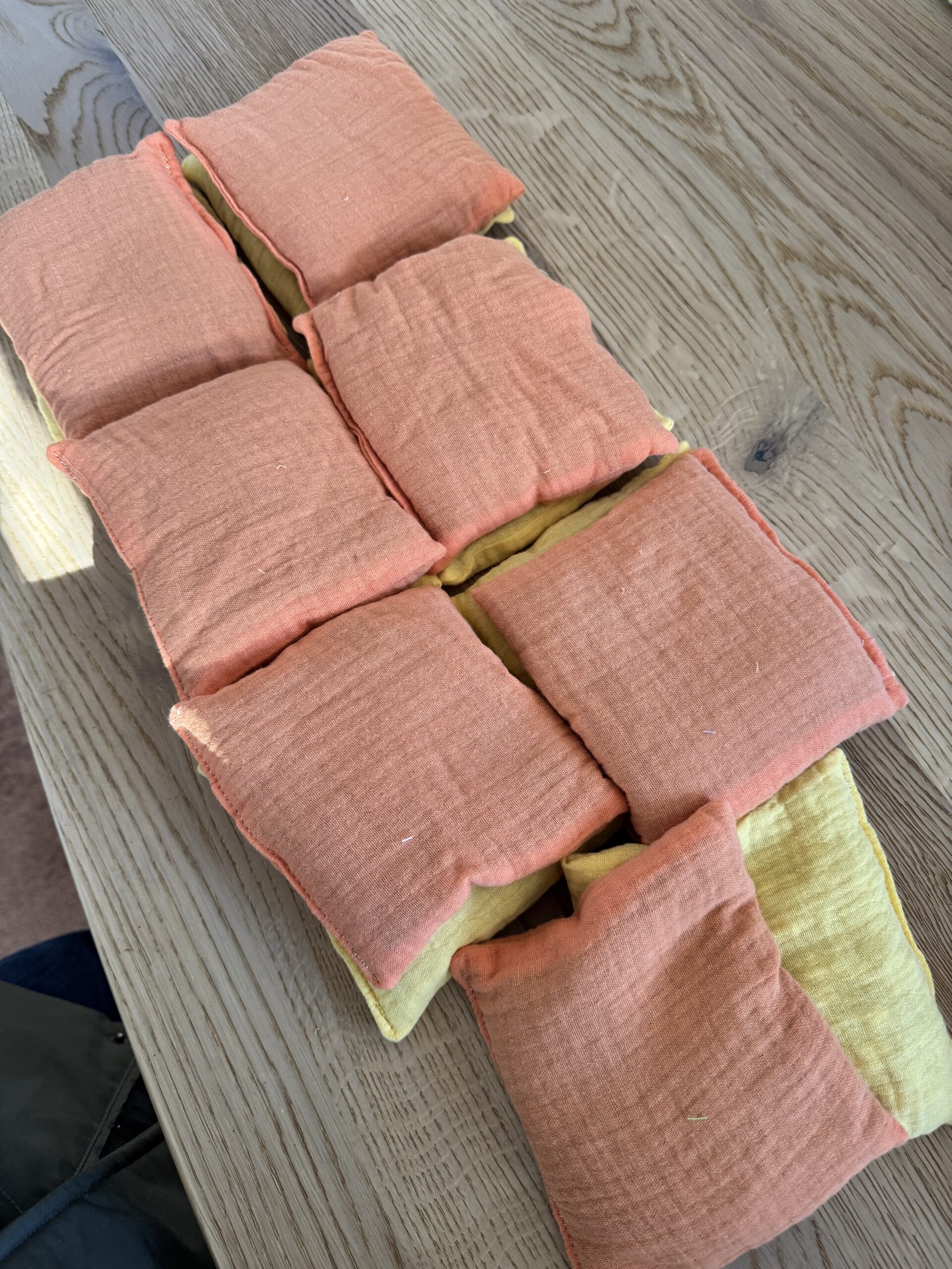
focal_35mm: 24
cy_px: 634
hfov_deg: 56.8
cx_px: 476
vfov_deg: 71.6
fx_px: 880
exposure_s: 1/60
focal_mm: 6.76
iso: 250
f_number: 1.78
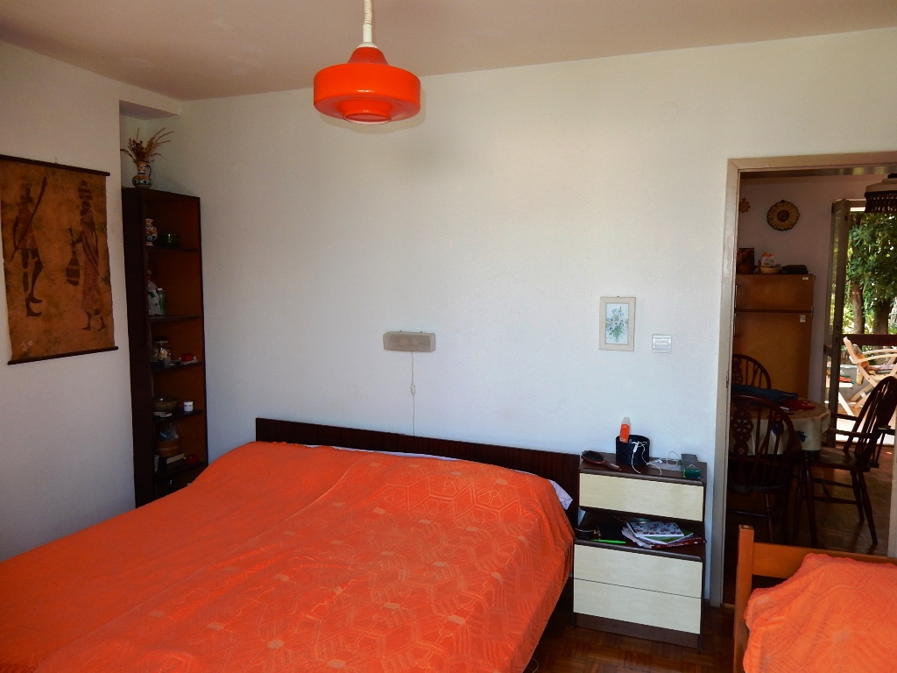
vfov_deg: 54.9
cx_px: 448
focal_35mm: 25
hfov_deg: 69.4
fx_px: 648
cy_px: 336
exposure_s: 1/30
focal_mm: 4.5
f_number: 3.7
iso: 125
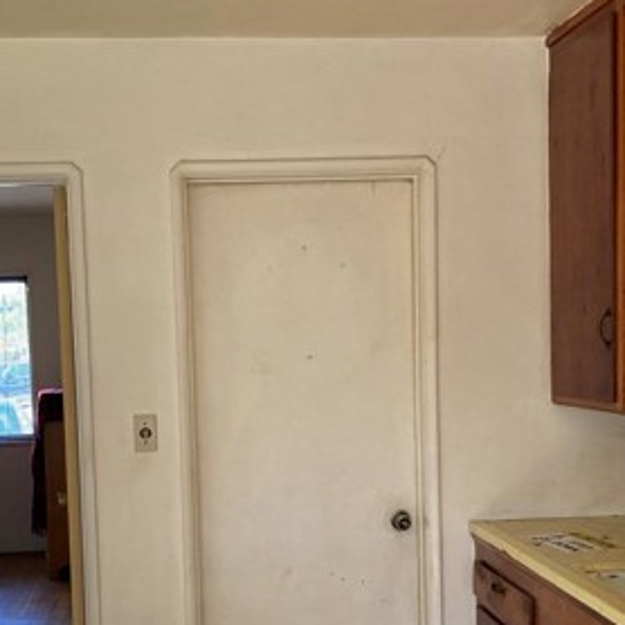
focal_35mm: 57
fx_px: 1164
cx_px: 265
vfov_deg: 29.7
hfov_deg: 30.0
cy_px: 450
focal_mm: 3.99
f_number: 1.8
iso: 160
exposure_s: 1/60
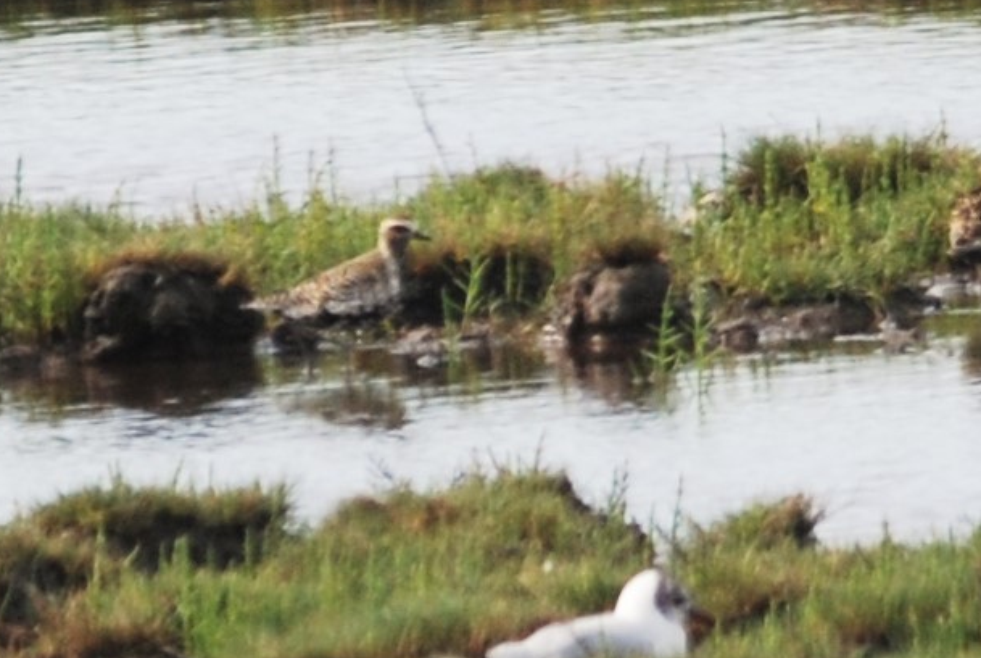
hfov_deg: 1.2
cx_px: 545
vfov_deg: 0.8
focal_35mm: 1693
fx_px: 46201
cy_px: 232
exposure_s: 1/500
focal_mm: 500
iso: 250
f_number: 6.3
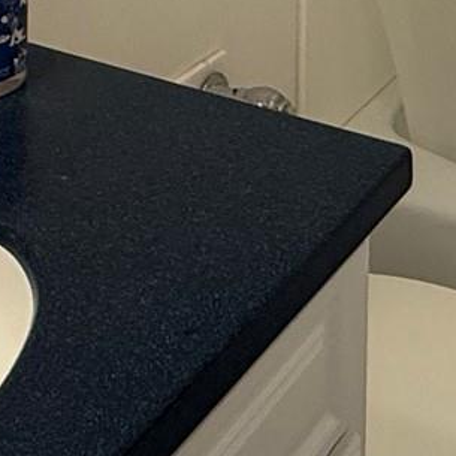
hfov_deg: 20.4
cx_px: 432
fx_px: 1237
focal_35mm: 83
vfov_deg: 16.1
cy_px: -465
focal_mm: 2.22
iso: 250
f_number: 2.2
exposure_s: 1/120
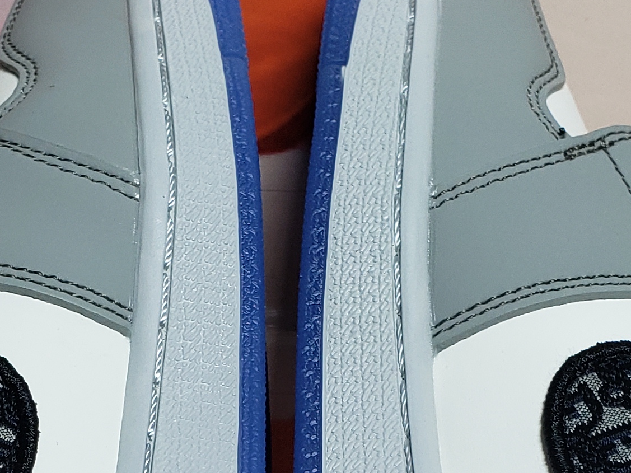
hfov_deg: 21.1
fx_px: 1695
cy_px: 624
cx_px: 274
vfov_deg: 15.1
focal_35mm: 93
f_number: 2.4
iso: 50
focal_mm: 4.3
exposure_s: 1/367
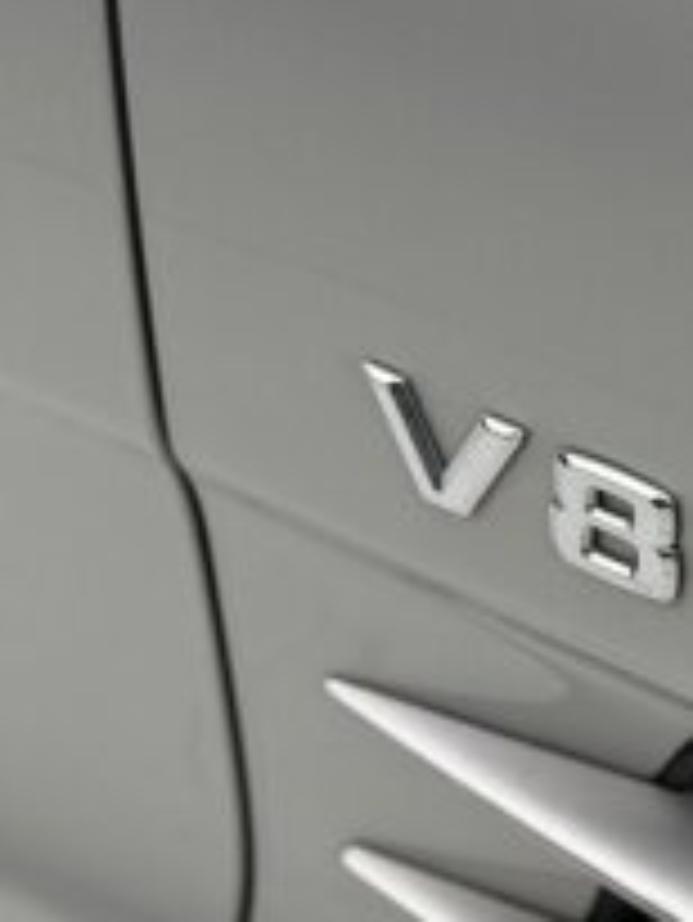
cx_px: 864
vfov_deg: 13.1
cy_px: 742
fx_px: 4000
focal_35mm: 150
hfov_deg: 9.7
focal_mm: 6.76
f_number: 1.78
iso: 100
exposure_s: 1/99
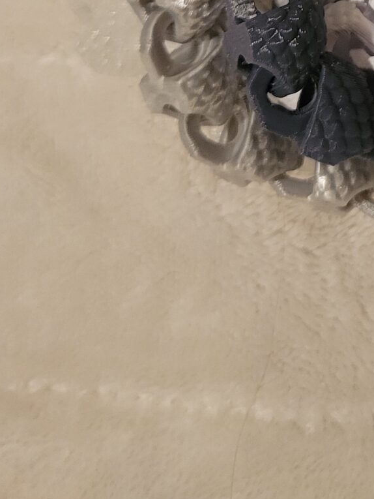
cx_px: 548
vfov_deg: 20.1
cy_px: -192
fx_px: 1253
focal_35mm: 87
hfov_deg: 15.7
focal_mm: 5.4
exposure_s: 1/40
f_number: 1.8
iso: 400
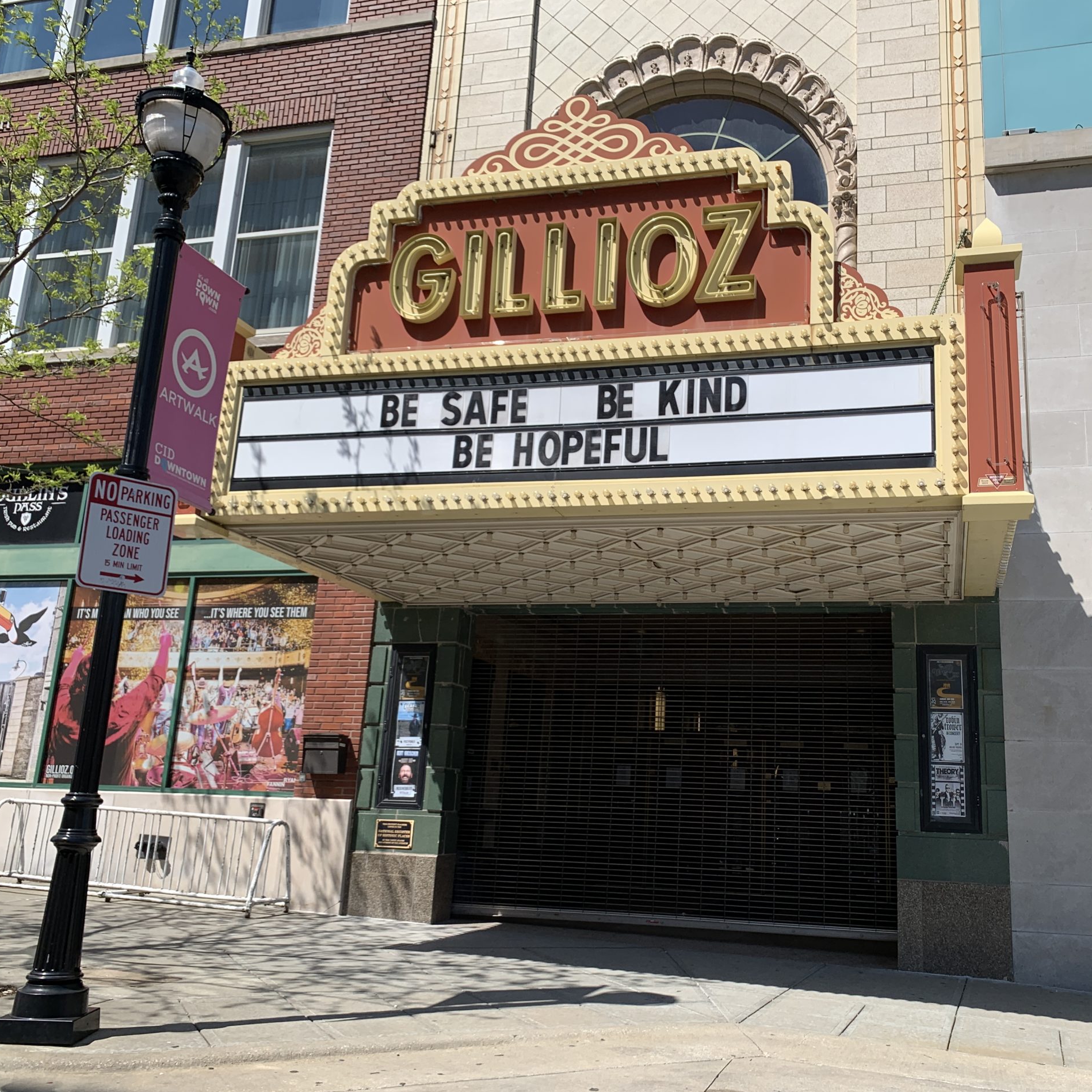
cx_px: 656
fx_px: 1106
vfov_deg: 52.5
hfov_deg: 52.2
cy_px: 541
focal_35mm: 31
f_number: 1.8
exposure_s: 1/2421
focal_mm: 4.25
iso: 25
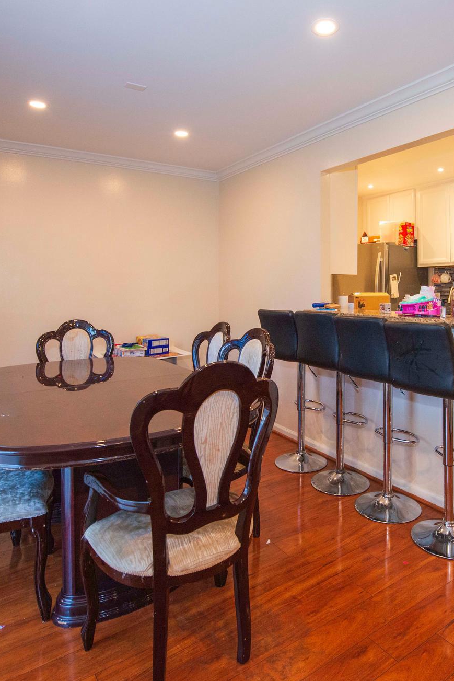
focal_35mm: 22
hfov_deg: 56.3
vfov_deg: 78.6
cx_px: 295
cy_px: 347
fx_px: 416
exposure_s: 1/100
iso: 2500
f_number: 5
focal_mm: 14
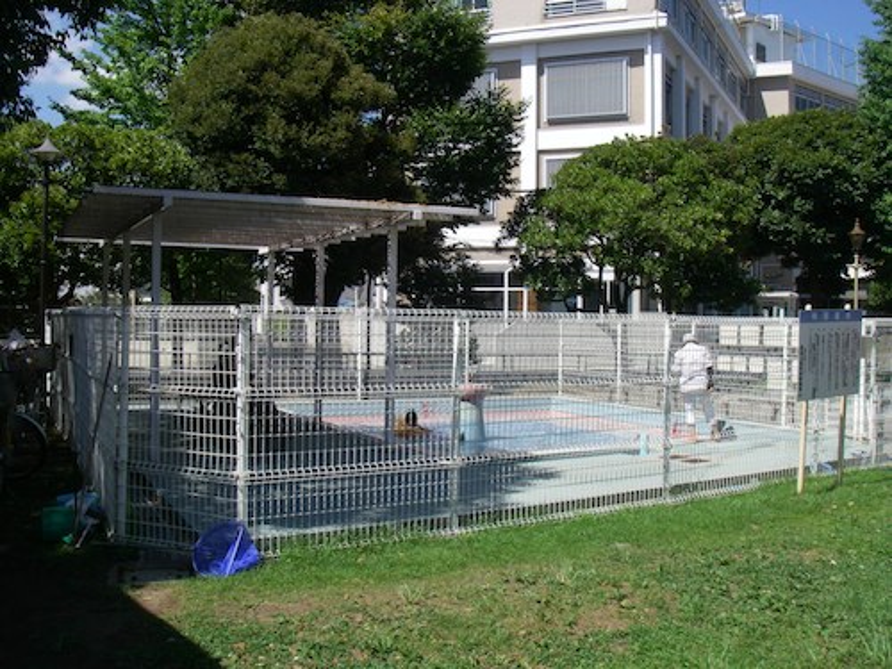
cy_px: 334
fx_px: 979
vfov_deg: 37.7
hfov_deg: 49.0
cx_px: 446
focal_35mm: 38
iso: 64
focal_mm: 6.3
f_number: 6.6
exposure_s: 1/200
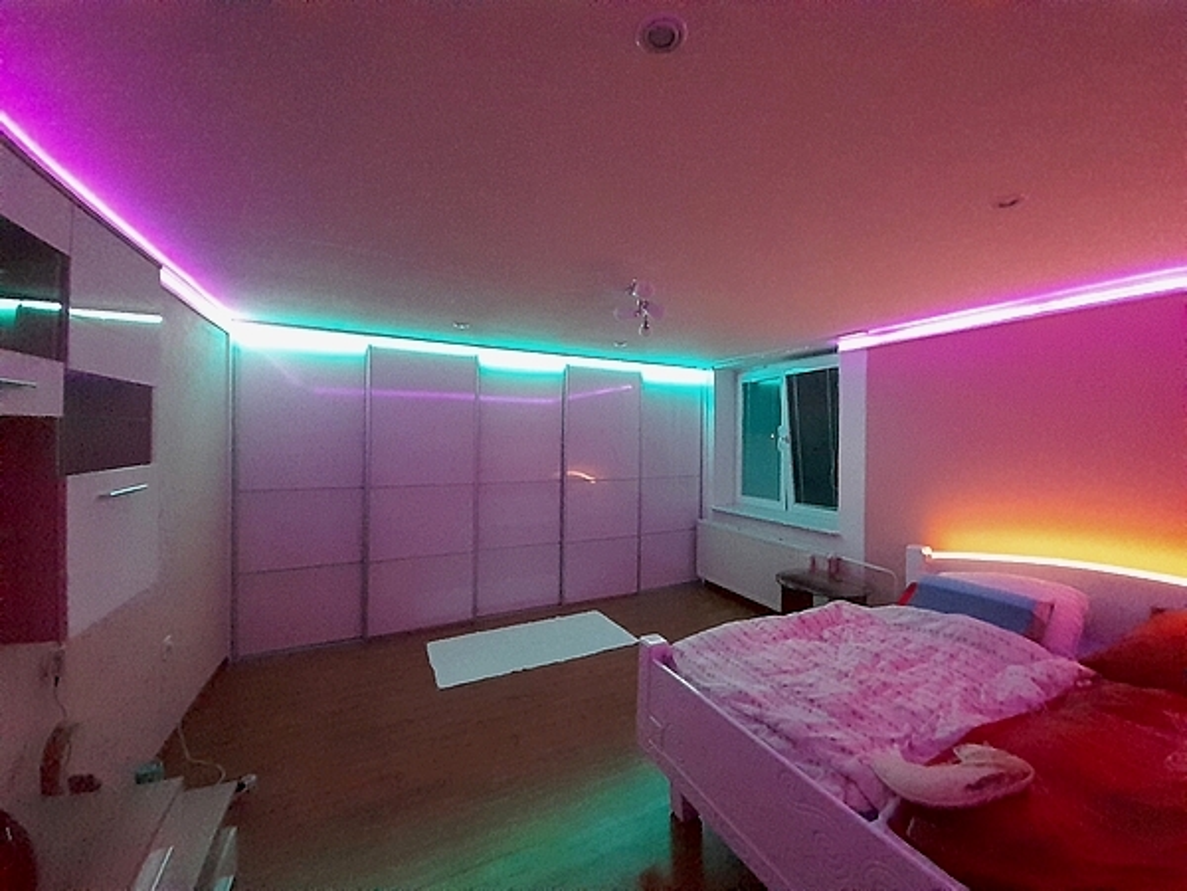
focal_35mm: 13
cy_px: 446
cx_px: 594
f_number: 2.2
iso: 1000
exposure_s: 1/20
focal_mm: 1.13
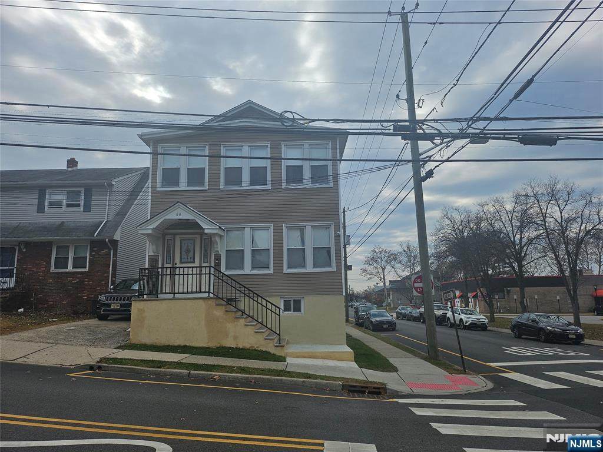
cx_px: 302
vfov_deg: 56.8
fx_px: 418
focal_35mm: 24
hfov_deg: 71.6
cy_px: 226
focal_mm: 5
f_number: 1.8
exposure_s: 1/4244
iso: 50
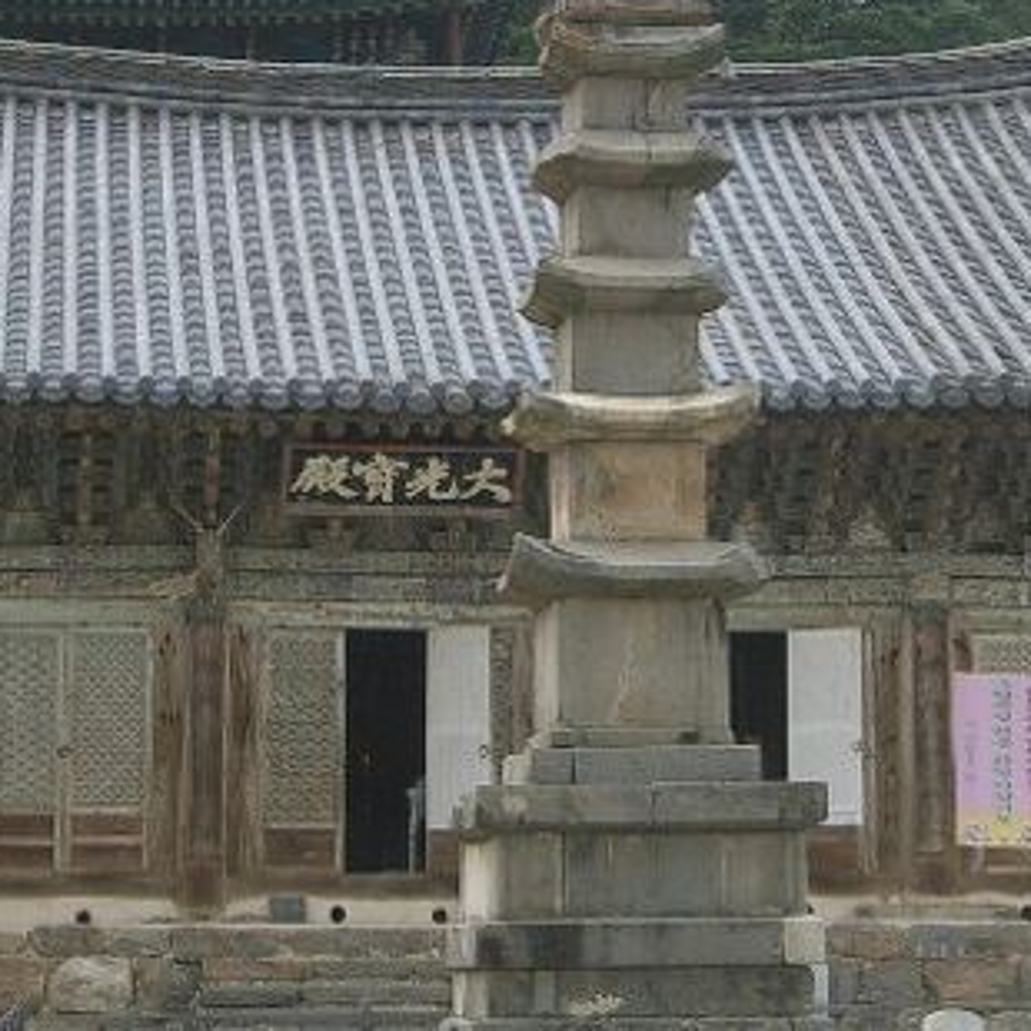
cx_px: 635
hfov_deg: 15.1
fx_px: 3875
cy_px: 411
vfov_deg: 15.1
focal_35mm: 115
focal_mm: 10.2
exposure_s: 1/100
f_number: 3.5
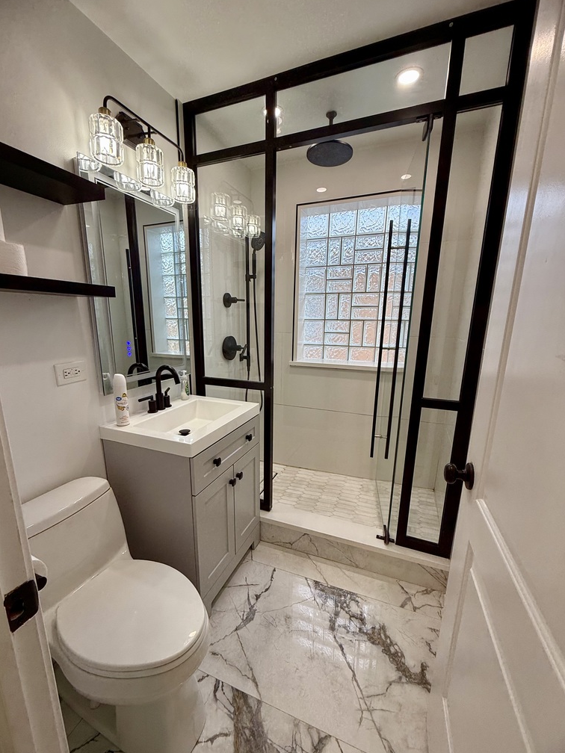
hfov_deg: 81.7
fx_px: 326
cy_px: 393
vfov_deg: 98.1
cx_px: 265
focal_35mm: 15
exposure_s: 1/120
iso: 64
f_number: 2.2
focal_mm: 2.22
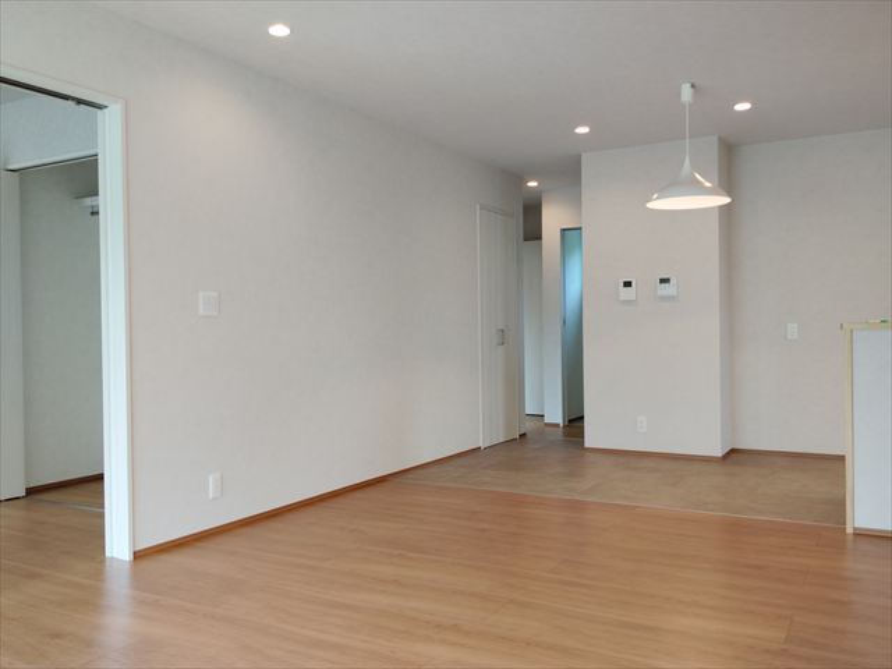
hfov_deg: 61.7
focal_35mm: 29
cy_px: 334
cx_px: 446
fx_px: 747
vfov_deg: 48.2
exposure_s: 1/50
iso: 69
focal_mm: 4.25
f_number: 1.8
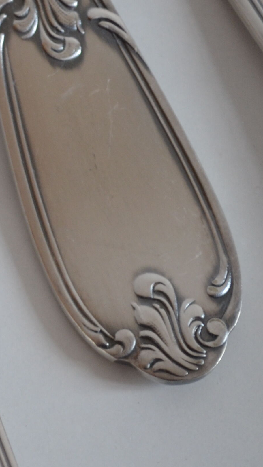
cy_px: 249
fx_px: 3044
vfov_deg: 8.8
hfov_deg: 4.8
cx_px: -321
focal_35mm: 245
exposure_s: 1/40
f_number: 5.6
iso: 400
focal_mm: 55
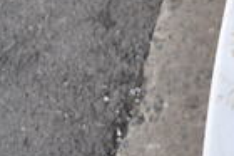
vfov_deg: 11.5
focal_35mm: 118
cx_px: 478
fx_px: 766
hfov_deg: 14.3
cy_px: 131
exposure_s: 1/200
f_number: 6.3
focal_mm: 18
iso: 200
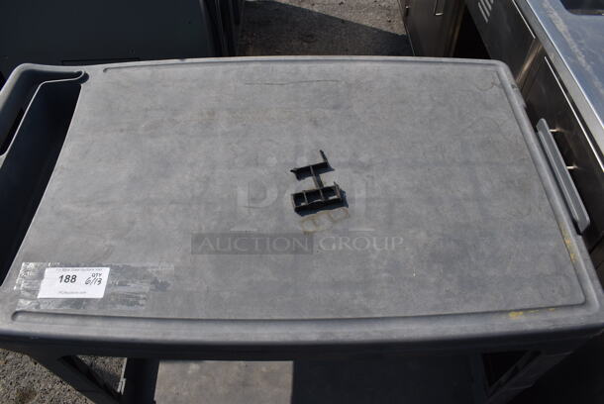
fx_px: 453
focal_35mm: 27
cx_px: 302
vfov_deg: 48.0
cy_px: 202
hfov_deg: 67.3
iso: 200
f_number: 9
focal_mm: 18
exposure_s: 1/800
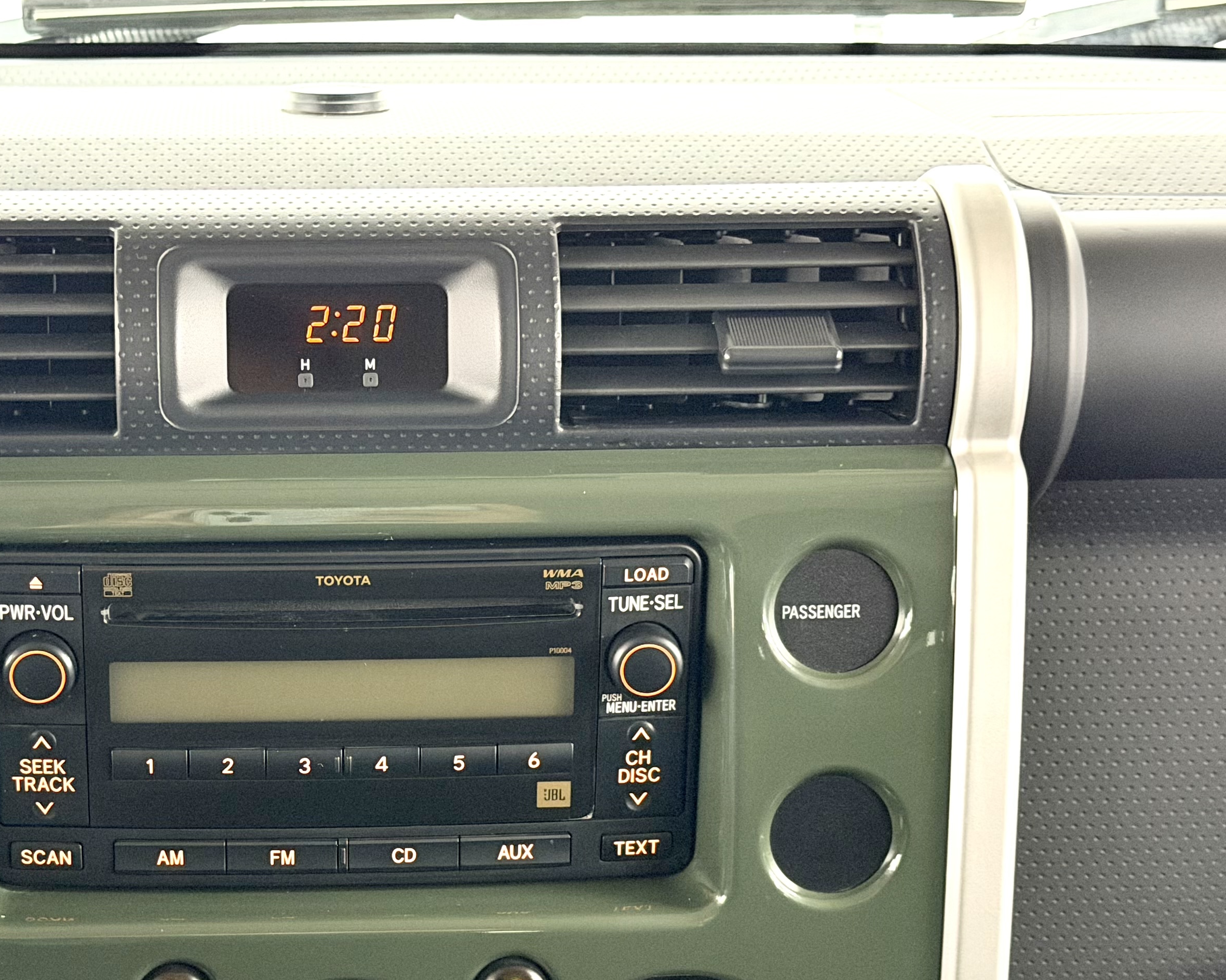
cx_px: 337
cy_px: 719
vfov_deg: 19.1
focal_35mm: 80
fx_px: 2903
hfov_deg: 23.6
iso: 500
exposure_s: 1/25
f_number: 1.78
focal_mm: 6.76
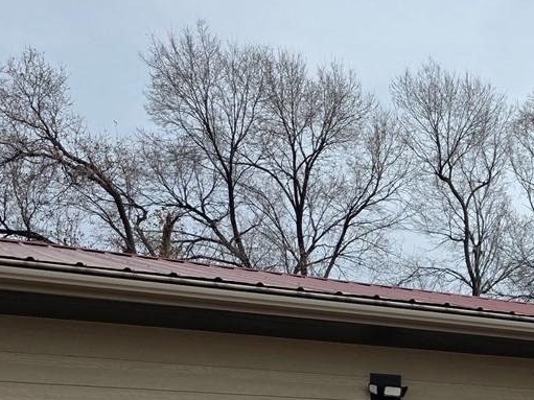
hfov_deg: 24.0
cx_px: 680
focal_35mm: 72
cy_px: 453
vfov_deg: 19.5
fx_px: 1110
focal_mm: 6.3
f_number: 1.7
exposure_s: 1/6150
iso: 80
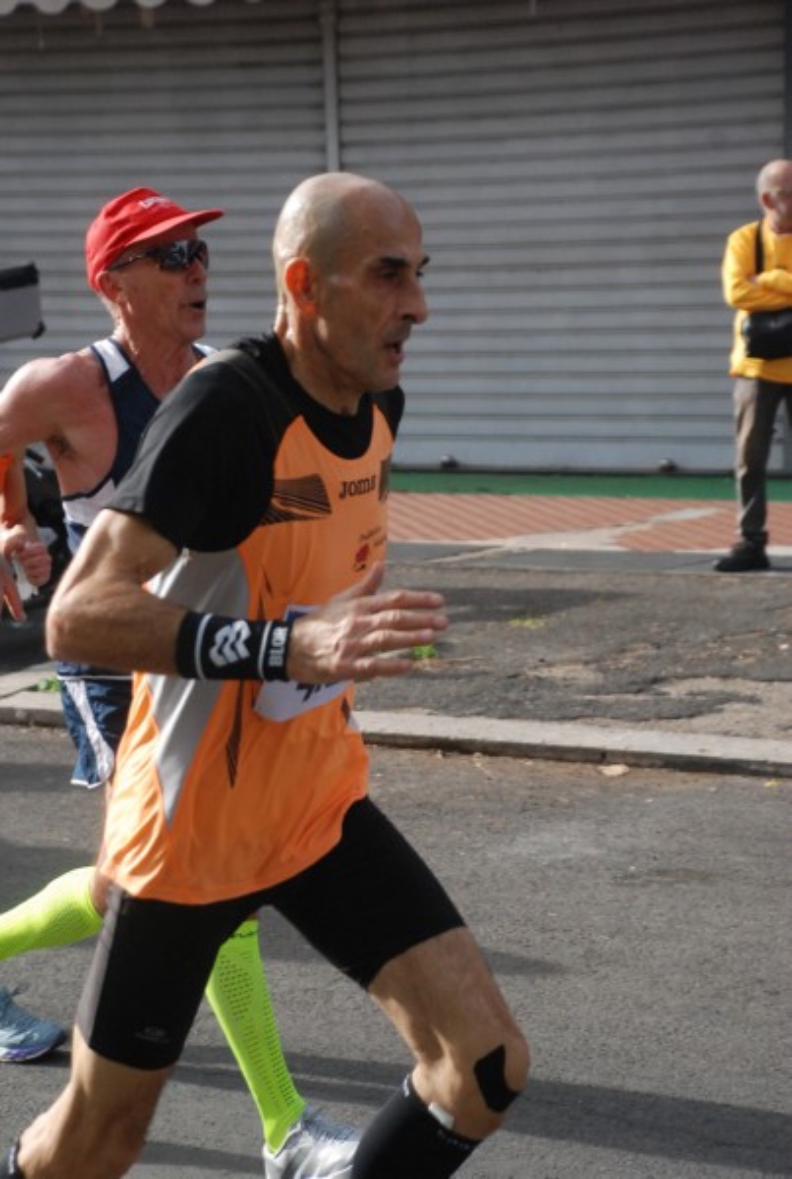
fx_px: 3053
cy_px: 590
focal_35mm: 93
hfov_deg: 14.8
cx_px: 396
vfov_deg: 21.9
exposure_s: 1/1000
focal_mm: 62
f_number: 5.3
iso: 1000
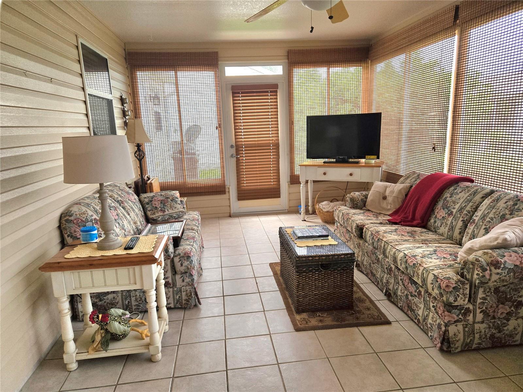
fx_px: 347
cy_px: 196
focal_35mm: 23
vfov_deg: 58.9
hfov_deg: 73.9
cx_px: 262
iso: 250
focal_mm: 5.4
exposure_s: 1/120
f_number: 1.8
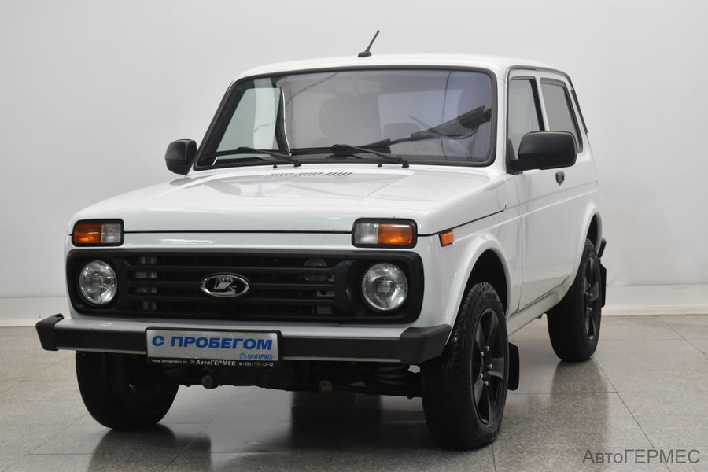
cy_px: 236
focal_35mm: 69
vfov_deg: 19.7
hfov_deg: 29.2
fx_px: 1357
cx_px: 354
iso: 800
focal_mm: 46
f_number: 7.1
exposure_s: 1/50
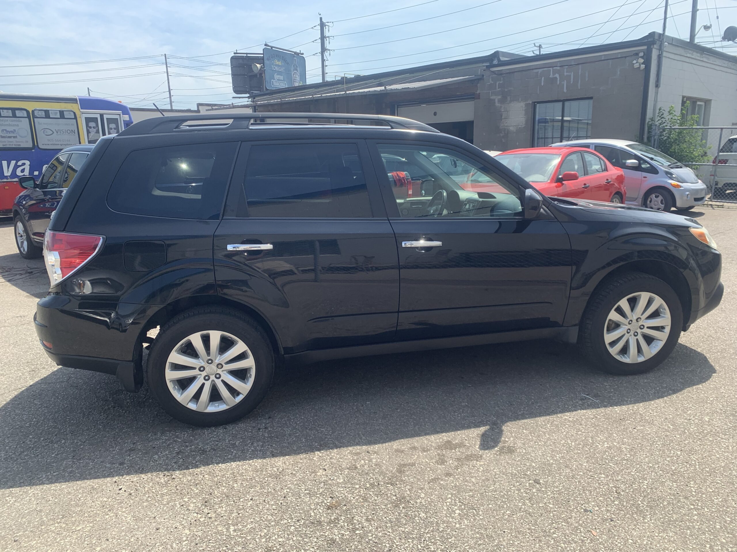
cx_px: 368
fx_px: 554
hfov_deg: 67.3
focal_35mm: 26
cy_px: 276
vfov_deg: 53.1
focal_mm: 4.25
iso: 25
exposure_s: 1/1111
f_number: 1.8
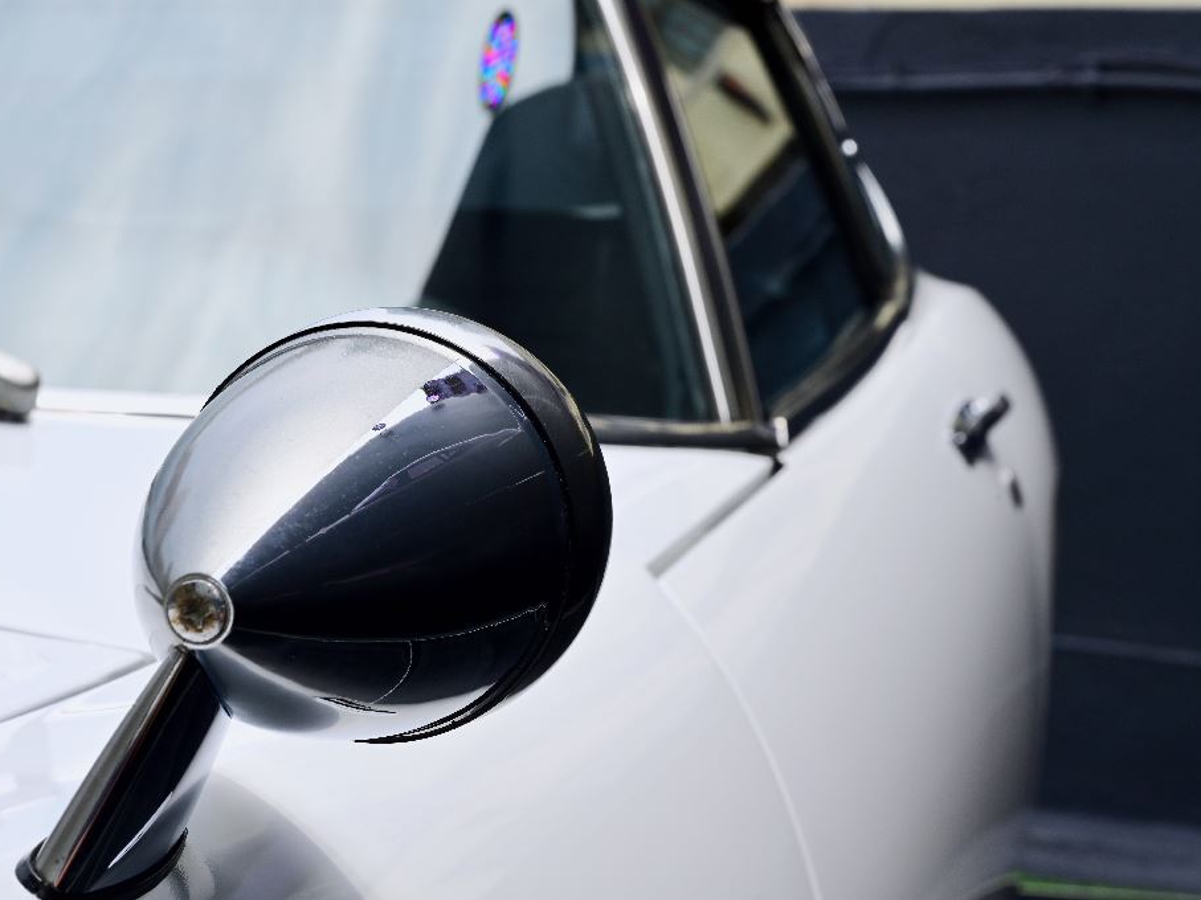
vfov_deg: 19.4
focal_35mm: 76
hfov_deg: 25.6
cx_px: 539
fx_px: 2636
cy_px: 449
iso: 250
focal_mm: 70
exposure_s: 1/200
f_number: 16
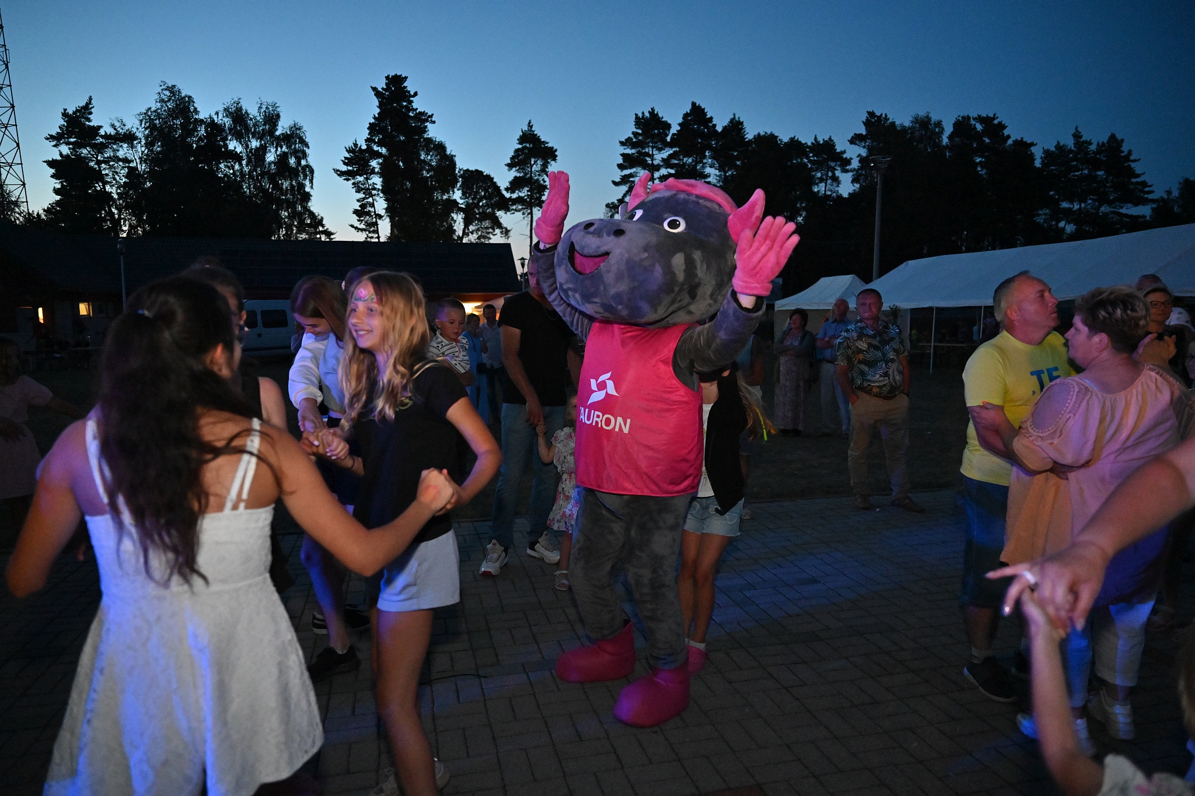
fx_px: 797
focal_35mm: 24
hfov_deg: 73.7
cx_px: 598
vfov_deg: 53.1
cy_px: 398
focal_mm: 24
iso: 4500
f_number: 2.8
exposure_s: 1/125
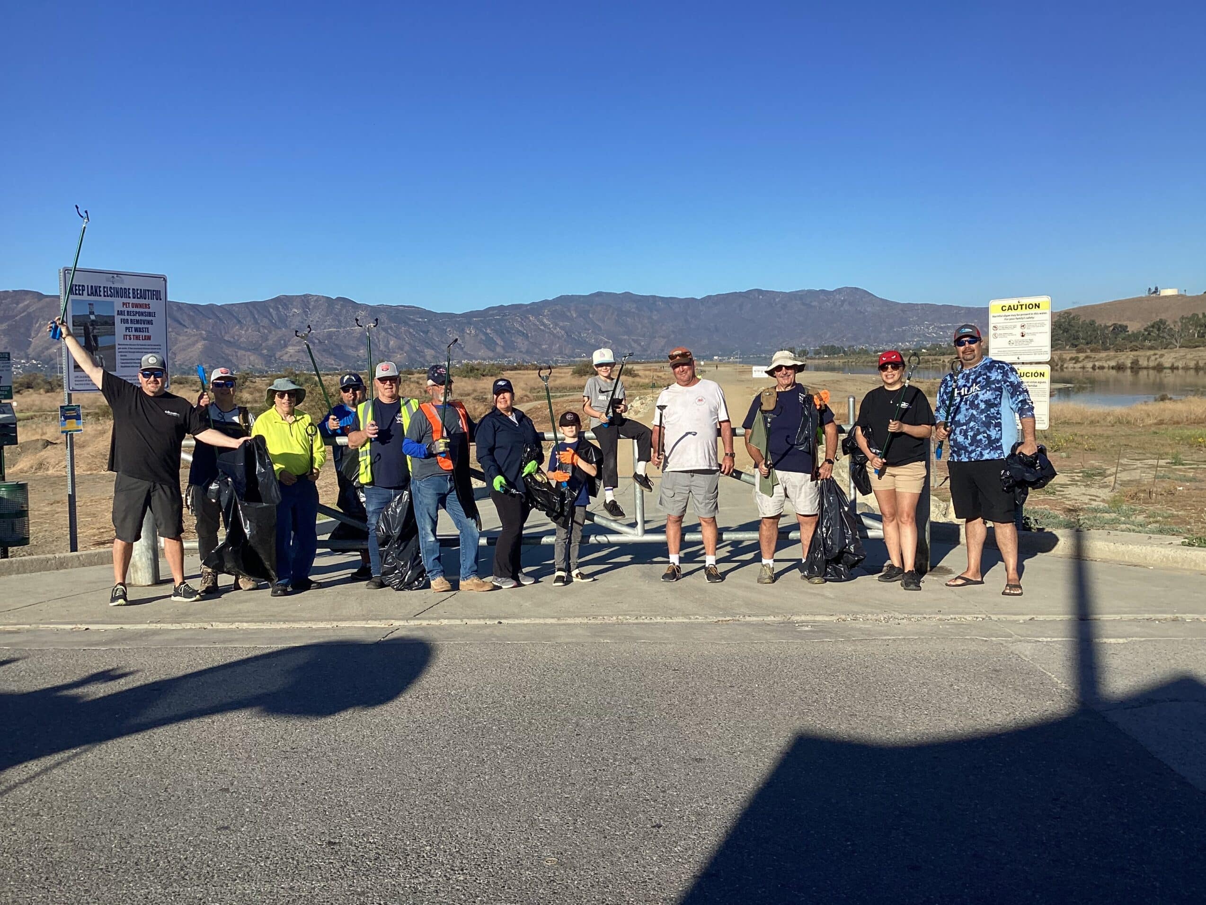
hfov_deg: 58.4
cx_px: 603
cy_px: 452
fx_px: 1080
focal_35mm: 31
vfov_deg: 45.4
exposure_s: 1/1664
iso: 25
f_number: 2.4
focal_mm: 3.3
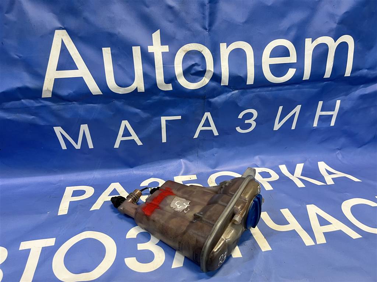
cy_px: 141
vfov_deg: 53.1
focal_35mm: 26
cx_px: 188
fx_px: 283
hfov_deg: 67.3
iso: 100
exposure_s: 1/50
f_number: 1.5
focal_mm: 5.7
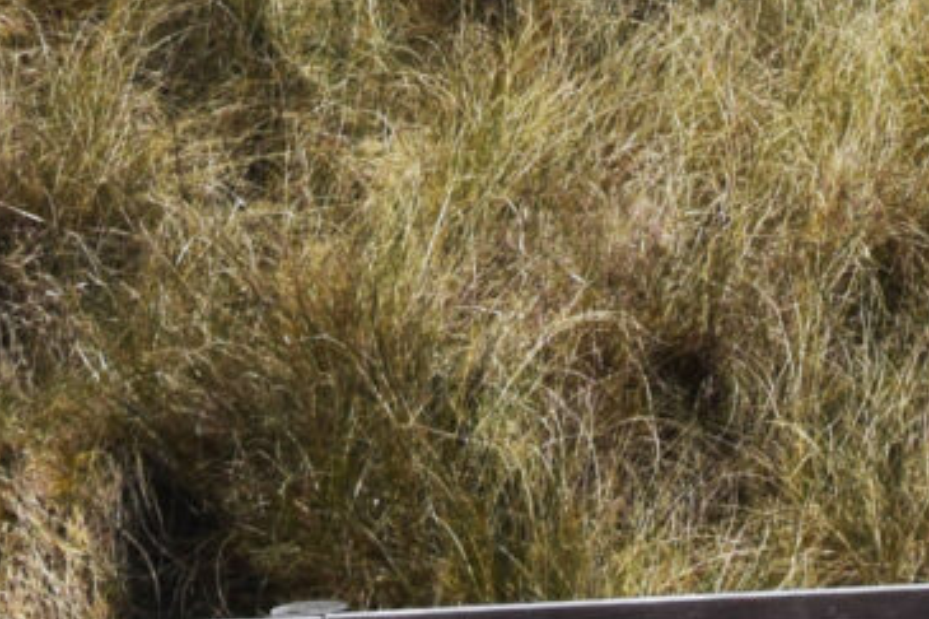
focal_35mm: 337
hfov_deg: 6.0
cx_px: 1675
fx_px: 8692
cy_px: -1280
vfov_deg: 3.9
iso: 200
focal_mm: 32
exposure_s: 1/500
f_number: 11
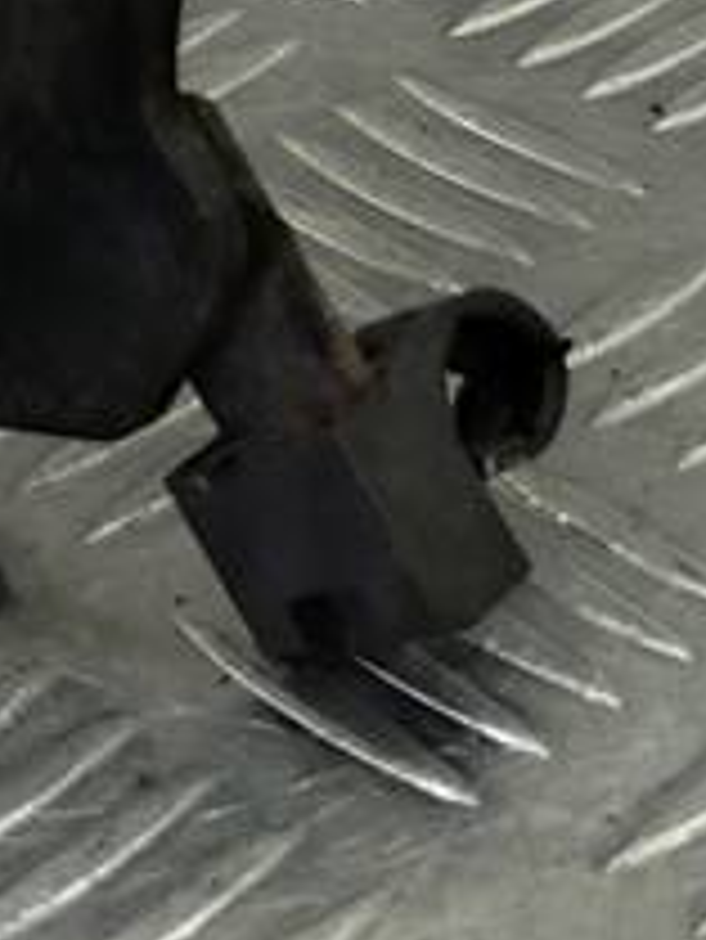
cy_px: -531
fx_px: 3586
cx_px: -76
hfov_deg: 11.1
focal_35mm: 132
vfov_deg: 13.9
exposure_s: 1/33.3
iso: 118
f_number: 1.6
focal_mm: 4.11
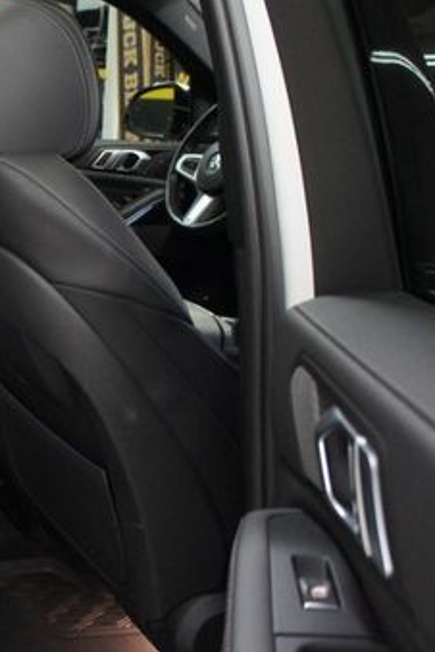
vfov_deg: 38.9
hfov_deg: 23.0
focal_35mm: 51
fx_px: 924
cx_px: -160
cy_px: 298
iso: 1600
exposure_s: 1/40
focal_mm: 18
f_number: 3.5
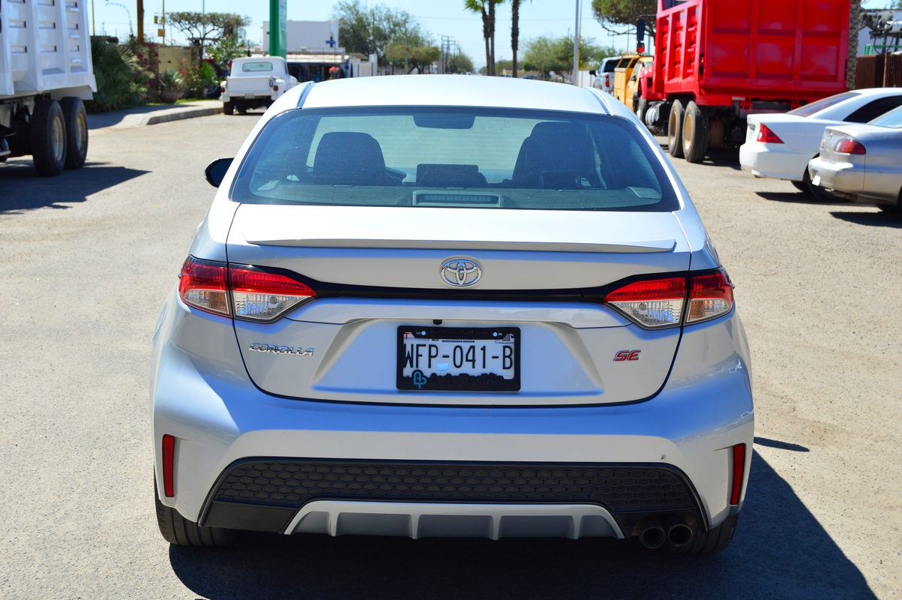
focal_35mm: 57
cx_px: 451
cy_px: 300
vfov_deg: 23.7
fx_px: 1427
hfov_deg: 35.1
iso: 200
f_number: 7.1
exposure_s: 1/500
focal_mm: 38
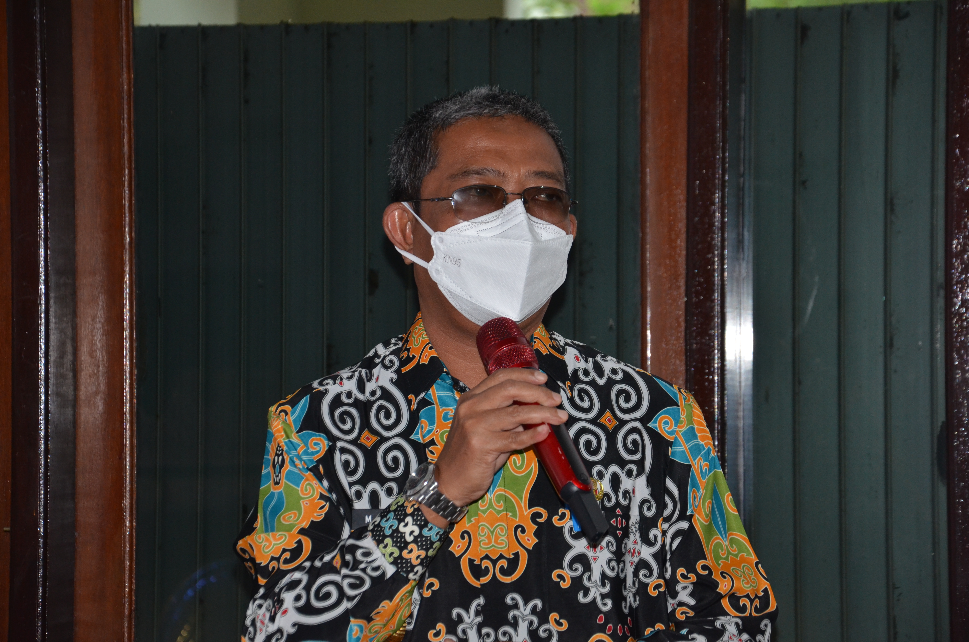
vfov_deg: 10.1
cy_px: 321
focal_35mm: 135
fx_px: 3626
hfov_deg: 15.2
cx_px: 484
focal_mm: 90
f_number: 5.6
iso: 800
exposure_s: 1/60
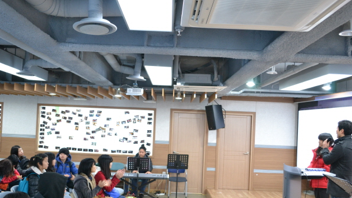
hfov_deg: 56.6
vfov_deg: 33.7
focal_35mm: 35
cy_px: 111
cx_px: 177
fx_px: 327
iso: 720
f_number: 3.5
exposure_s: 1/15
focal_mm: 18
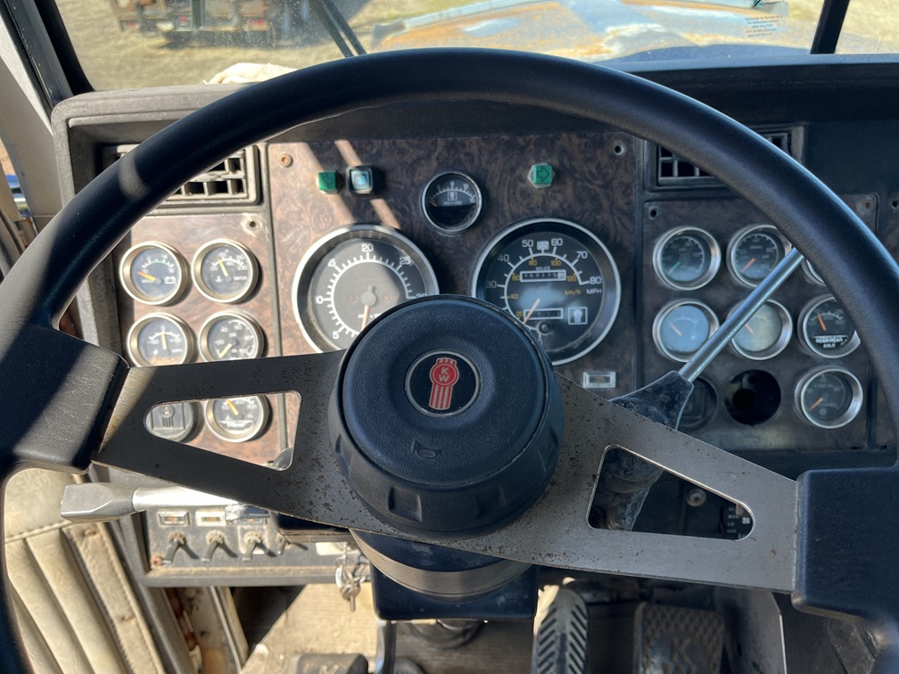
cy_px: 337
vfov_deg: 53.1
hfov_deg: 67.3
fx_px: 675
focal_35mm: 26
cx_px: 450
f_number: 1.6
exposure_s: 1/532
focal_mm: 5.1
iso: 50
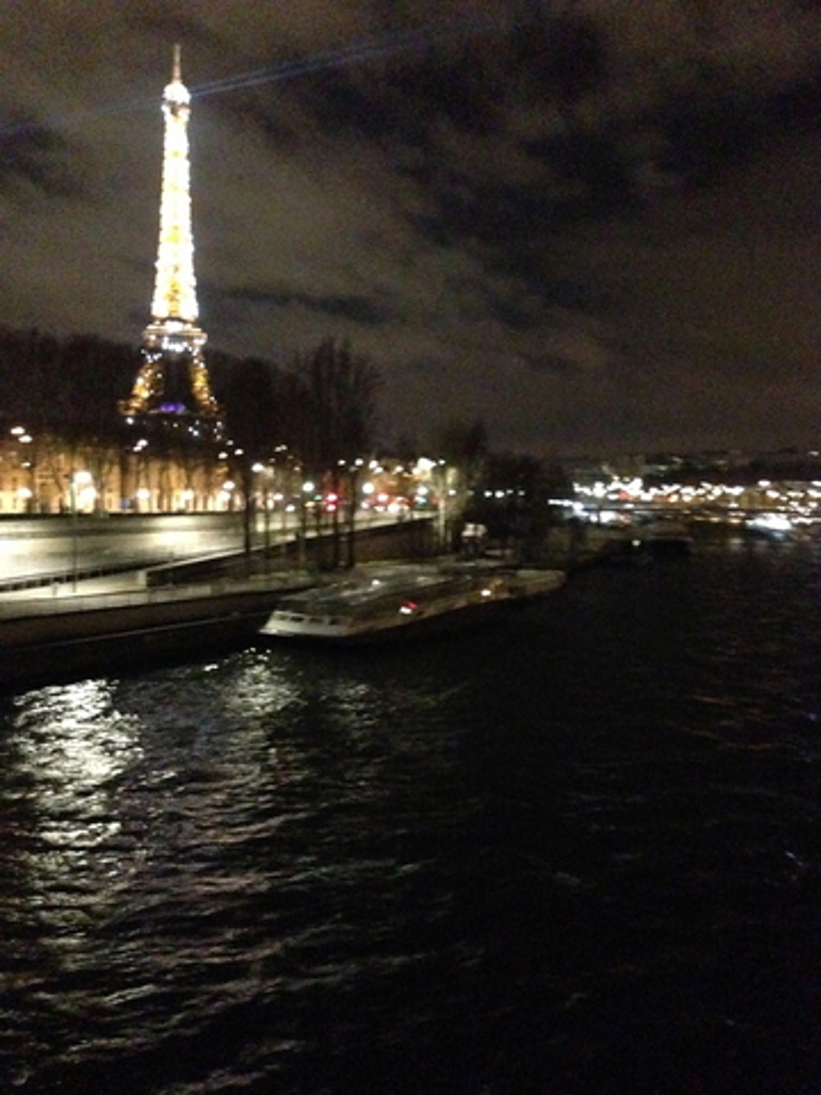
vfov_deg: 55.4
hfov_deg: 42.9
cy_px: 548
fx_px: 1044
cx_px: 410
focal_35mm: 33
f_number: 2.4
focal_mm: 4.12
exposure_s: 1/15
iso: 2500
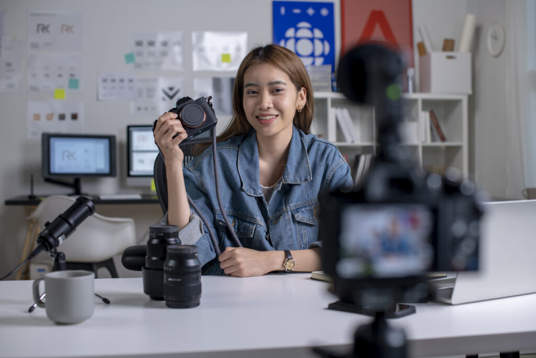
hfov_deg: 39.6
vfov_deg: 27.0
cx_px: 268
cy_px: 179
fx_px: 744
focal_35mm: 50
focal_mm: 50
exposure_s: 1/80
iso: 200
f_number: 4
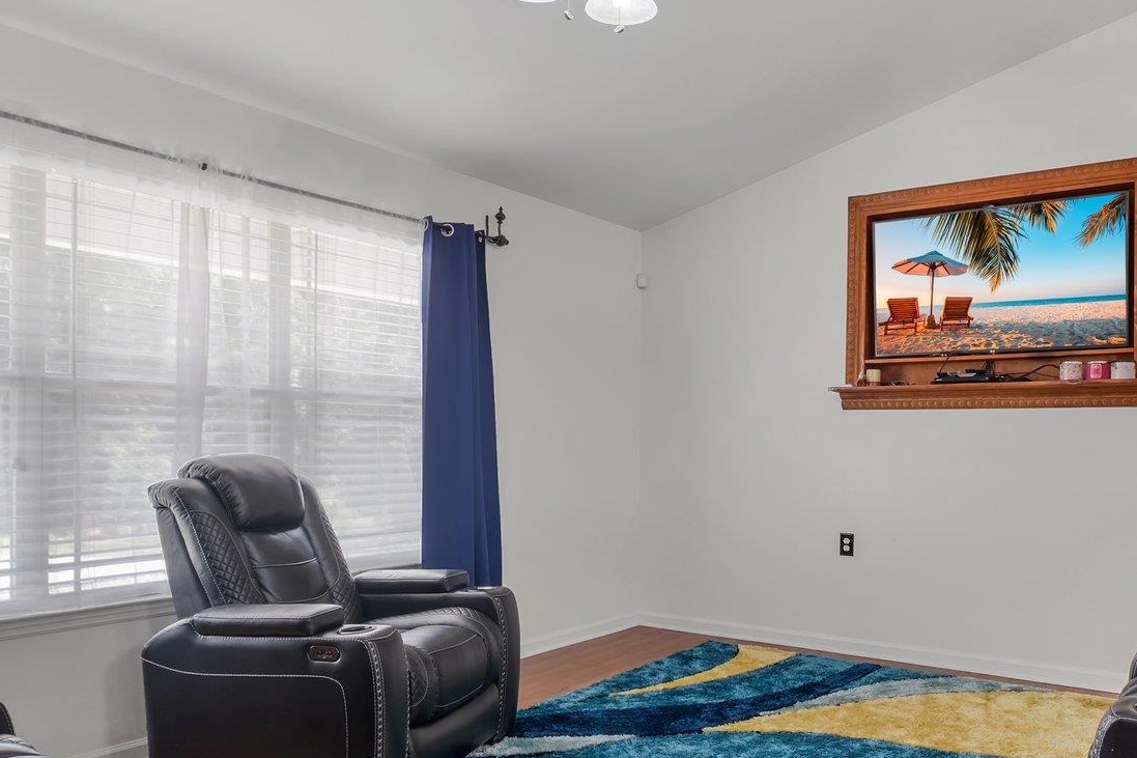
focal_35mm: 28
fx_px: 884
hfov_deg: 64.8
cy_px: 464
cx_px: 690
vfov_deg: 46.1
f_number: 8
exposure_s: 1.4
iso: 250
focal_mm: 10
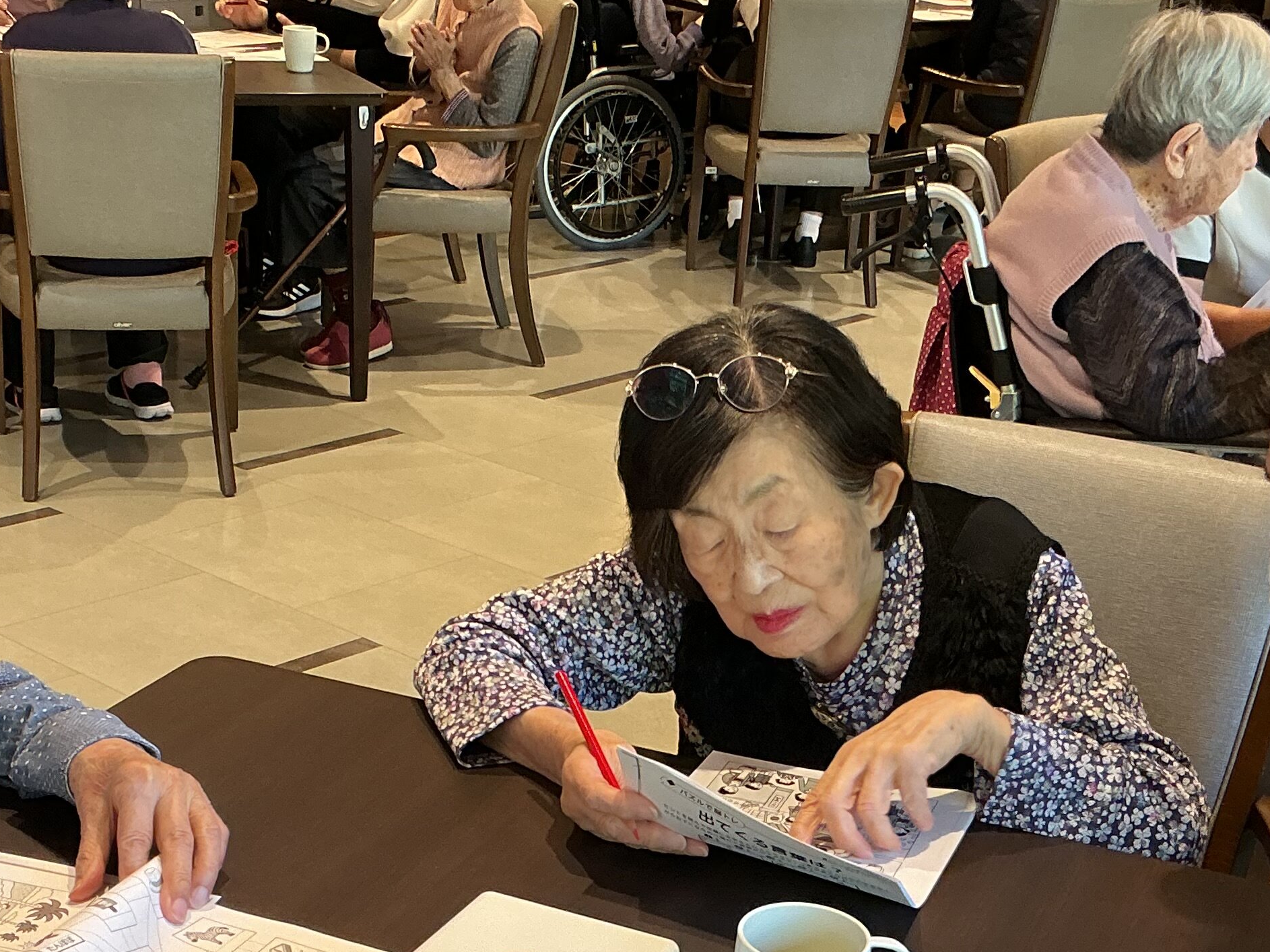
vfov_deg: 23.5
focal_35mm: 62
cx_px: 583
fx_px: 2274
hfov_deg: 31.2
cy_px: 683
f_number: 1.8
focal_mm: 3
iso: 64
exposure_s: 1/60
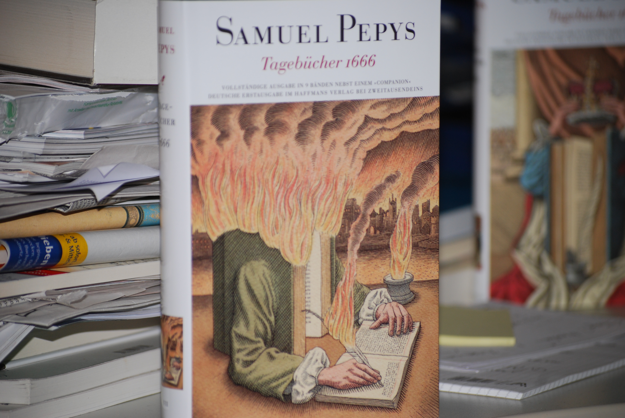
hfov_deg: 14.8
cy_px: 209
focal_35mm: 138
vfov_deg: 10.0
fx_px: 2399
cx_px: 312
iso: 200
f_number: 4.5
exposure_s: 1/60
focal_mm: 92
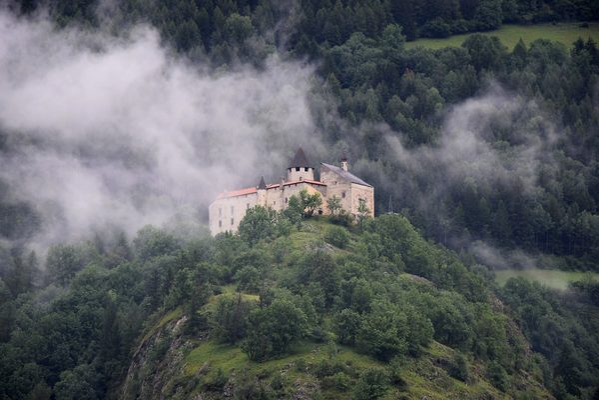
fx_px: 2620
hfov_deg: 13.0
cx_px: 300
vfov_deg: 8.7
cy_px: 200
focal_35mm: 158
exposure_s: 1/200
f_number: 7.1
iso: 400
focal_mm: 105
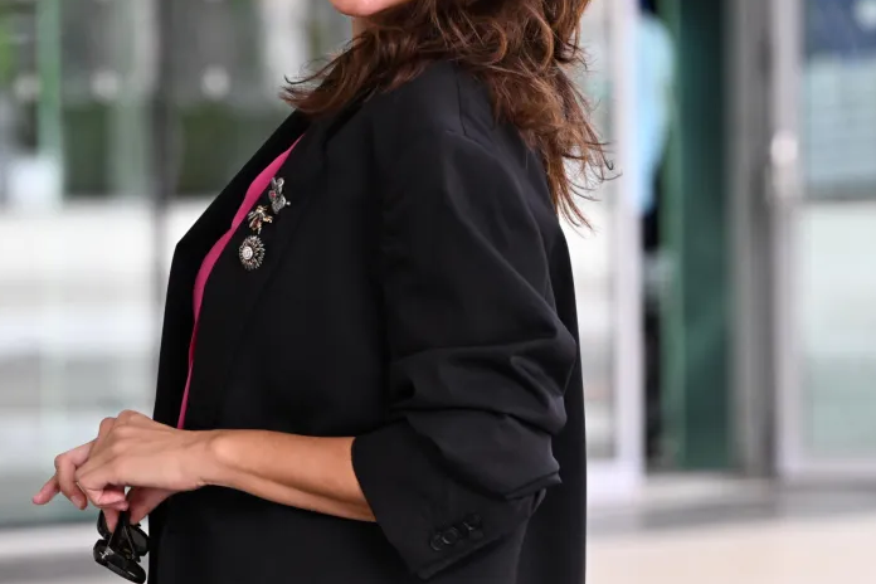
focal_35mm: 345
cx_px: 376
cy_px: 194
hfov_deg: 6.0
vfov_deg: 4.0
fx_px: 8394
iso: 2000
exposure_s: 1/400
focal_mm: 200
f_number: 6.3
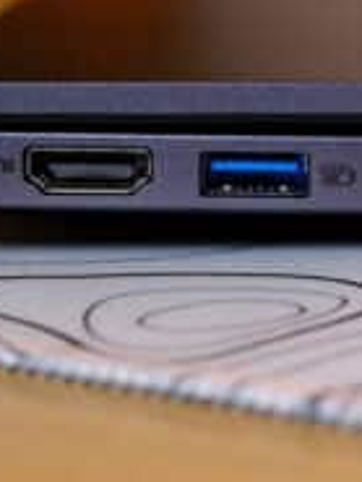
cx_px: 260
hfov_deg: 9.8
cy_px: 180
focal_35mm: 152
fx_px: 2117
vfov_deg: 13.0
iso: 3200
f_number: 7.1
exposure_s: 1/150
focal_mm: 50
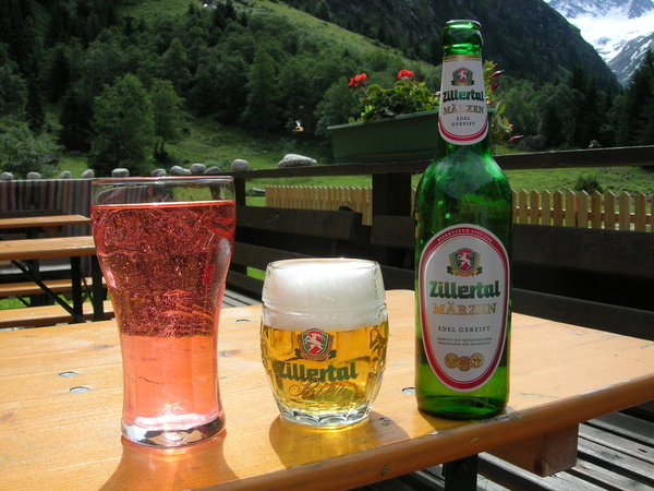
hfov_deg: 49.0
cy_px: 246
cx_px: 327
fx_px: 718
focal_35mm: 38
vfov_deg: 37.7
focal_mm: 7.8
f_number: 4.8
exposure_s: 1/653
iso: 64
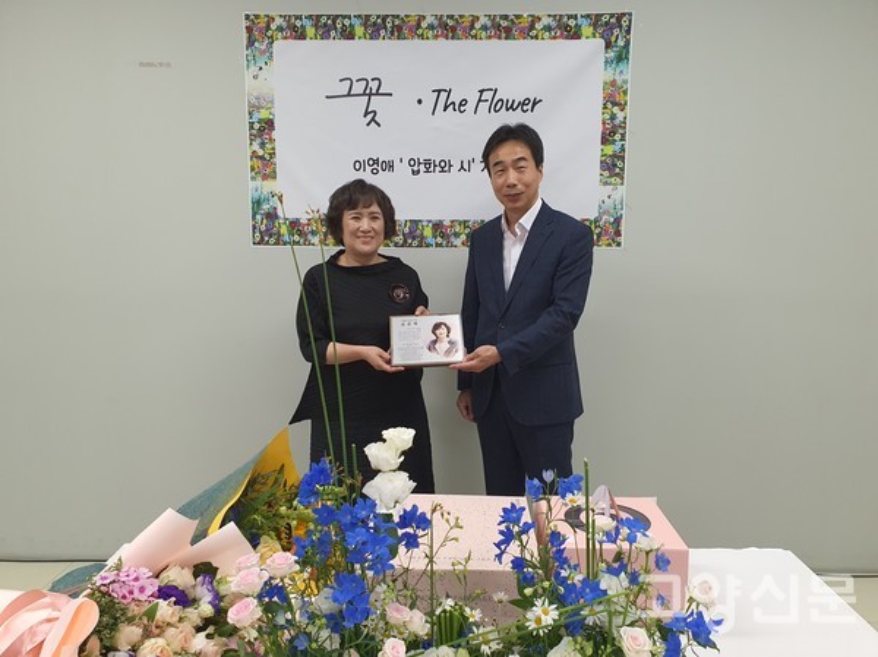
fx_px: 659
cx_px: 439
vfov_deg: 53.0
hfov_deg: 67.3
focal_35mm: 26
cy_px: 328
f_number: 2.4
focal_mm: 4.3
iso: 320
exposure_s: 1/120
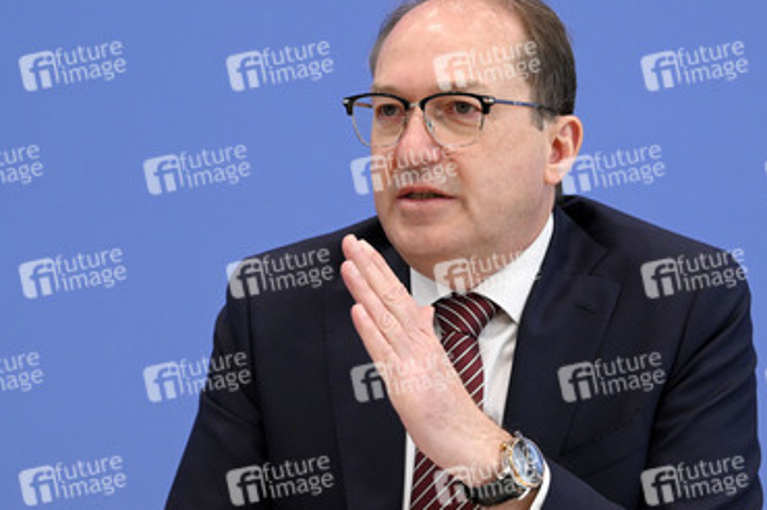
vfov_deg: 10.7
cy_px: 222
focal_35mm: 128
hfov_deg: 16.0
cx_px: 432
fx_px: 2725
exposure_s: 1/800
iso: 4000
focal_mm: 105
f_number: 5
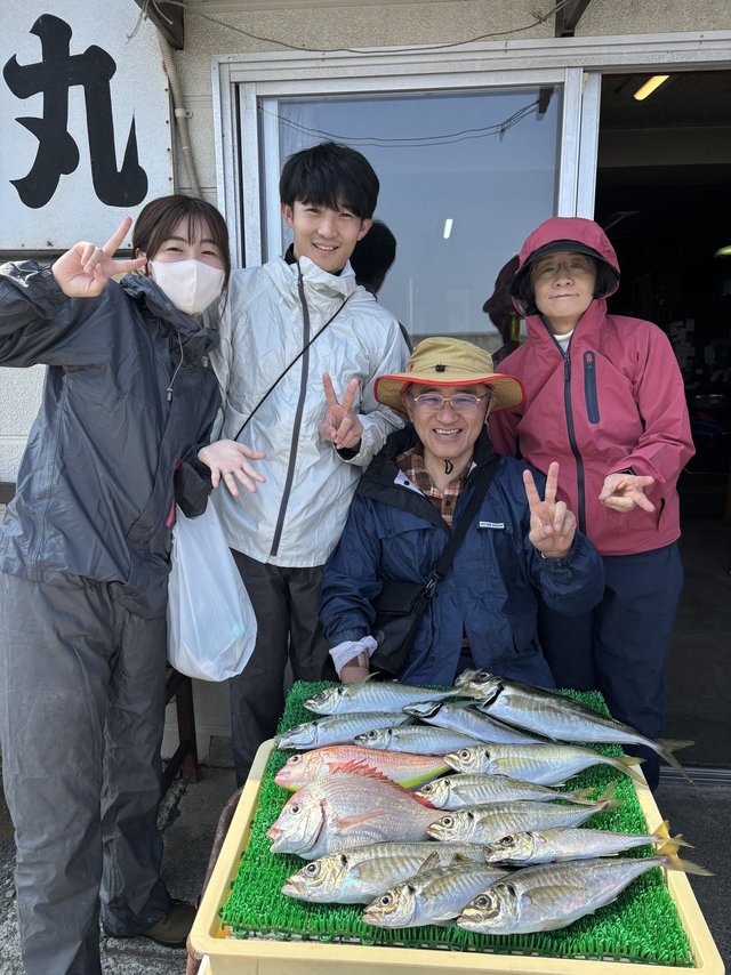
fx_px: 732
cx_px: 366
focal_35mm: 26
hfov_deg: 53.0
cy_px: 488
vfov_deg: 67.3
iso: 50
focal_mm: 5.96
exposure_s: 1/2778
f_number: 1.6
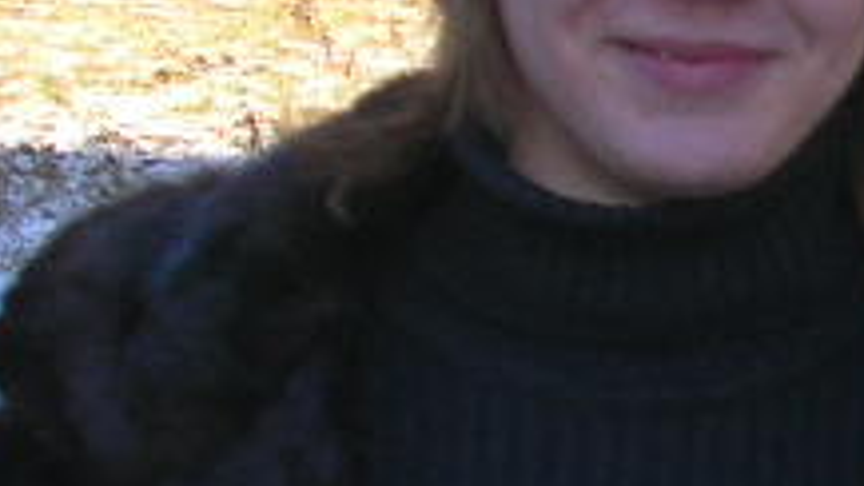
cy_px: 430
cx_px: 1871
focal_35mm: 262
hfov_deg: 7.8
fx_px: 6002
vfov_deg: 4.6
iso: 50
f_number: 3.3
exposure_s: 1/137
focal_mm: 8.5
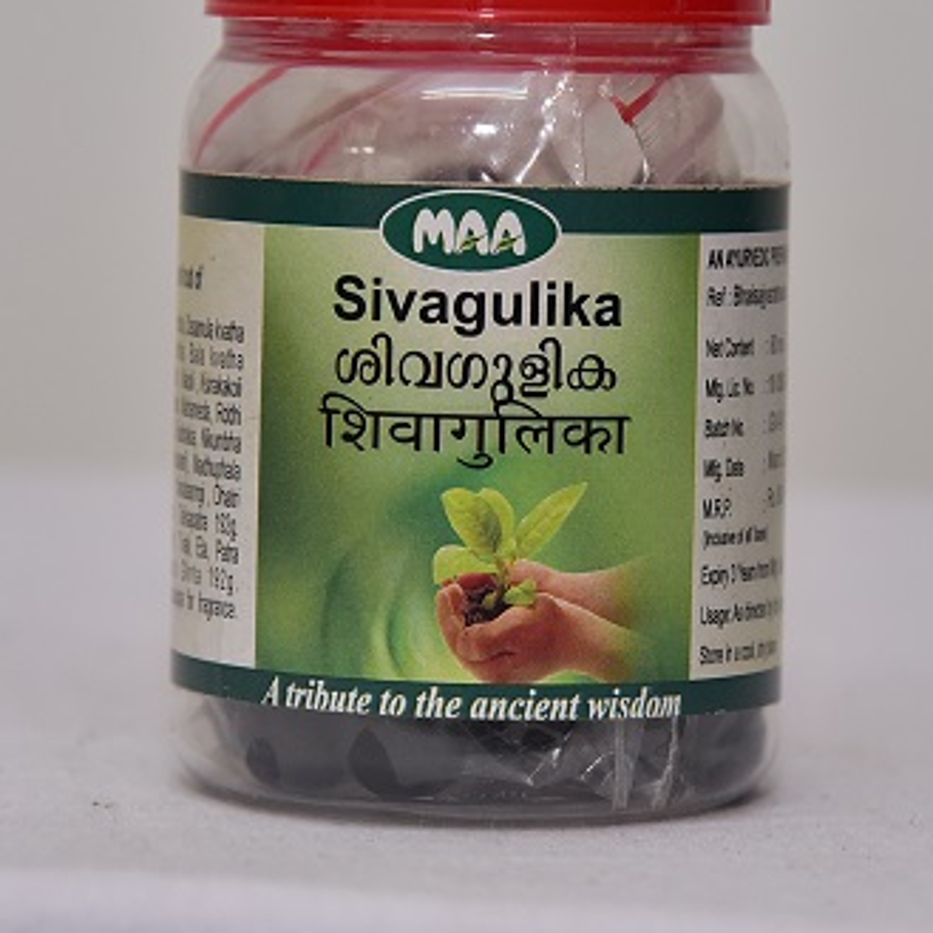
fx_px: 4970
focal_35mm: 163
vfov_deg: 10.7
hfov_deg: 10.7
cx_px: 474
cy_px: 303
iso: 1600
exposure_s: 1/160
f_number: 5.6
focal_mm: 120
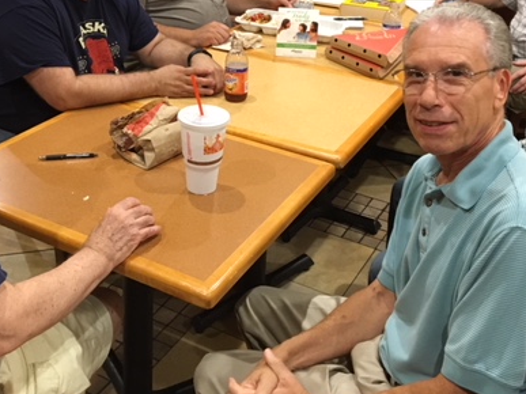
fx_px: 729
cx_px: 234
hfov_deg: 39.6
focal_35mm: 48
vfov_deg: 29.6
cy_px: 79
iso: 160
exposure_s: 1/30
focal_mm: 4.15
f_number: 2.2
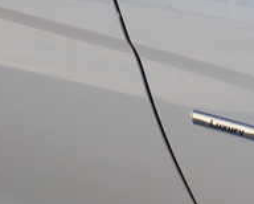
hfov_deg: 14.6
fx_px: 941
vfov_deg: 12.0
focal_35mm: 125
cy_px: -54
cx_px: 347
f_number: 4
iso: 100
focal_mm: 7.31
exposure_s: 1/320
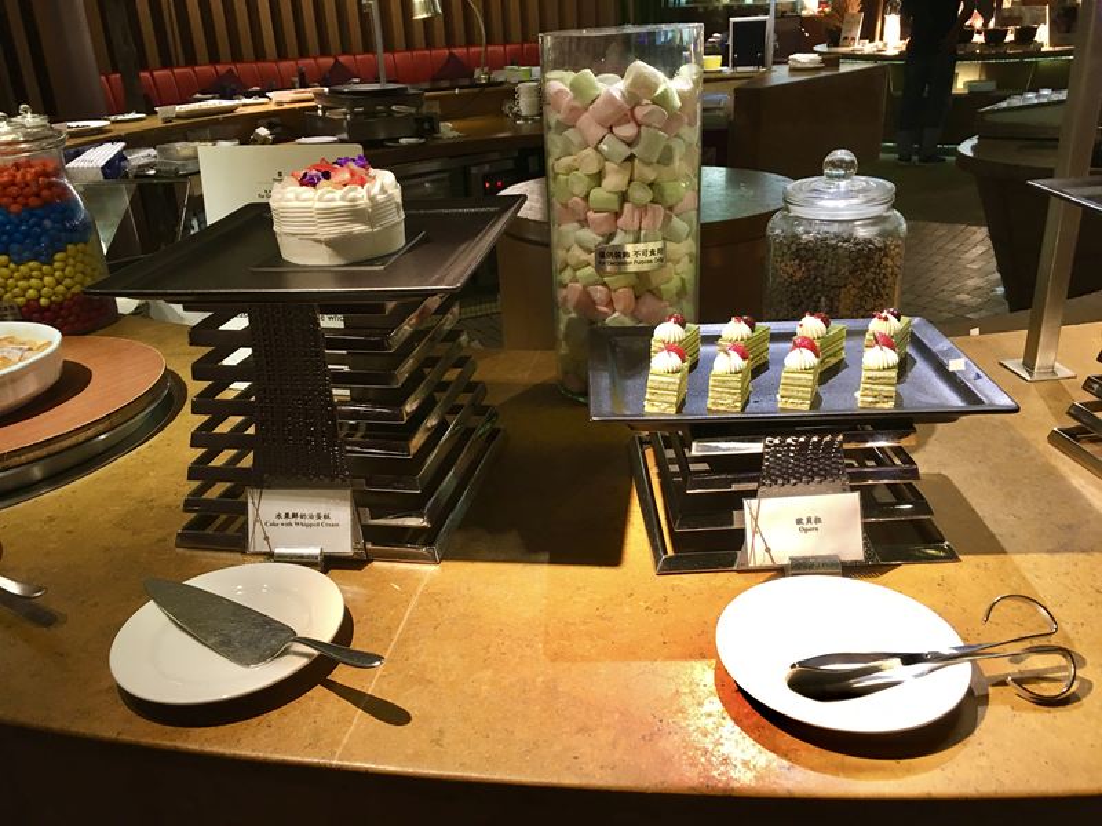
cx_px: 551
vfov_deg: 48.2
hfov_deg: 61.7
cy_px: 413
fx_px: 923
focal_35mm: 29
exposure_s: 1/15
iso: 40
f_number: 2.2
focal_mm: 4.15
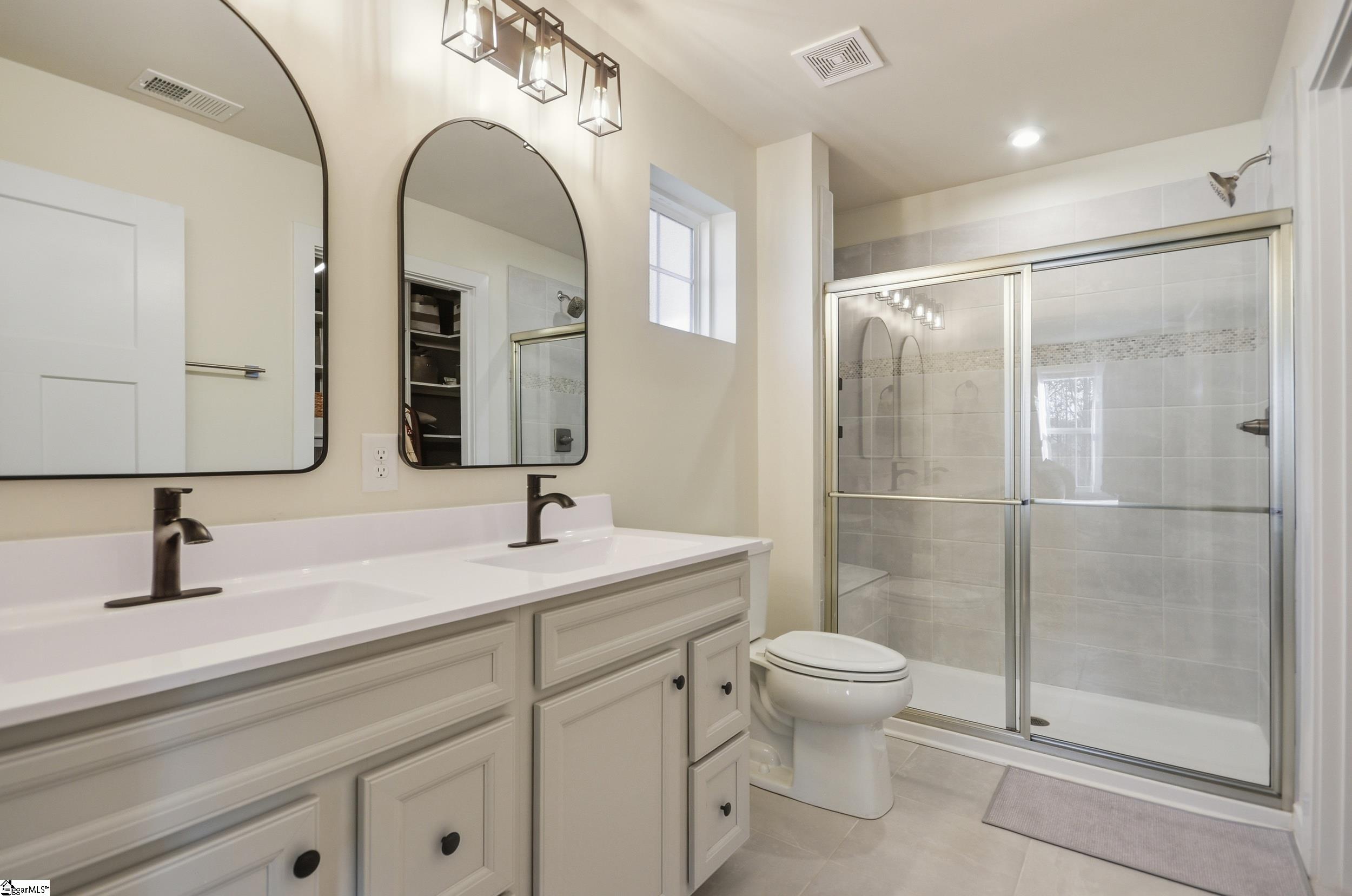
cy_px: 448
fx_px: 647
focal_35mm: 17
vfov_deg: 69.4
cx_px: 676
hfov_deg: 92.6
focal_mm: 11.5
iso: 250
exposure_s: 1/40
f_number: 9
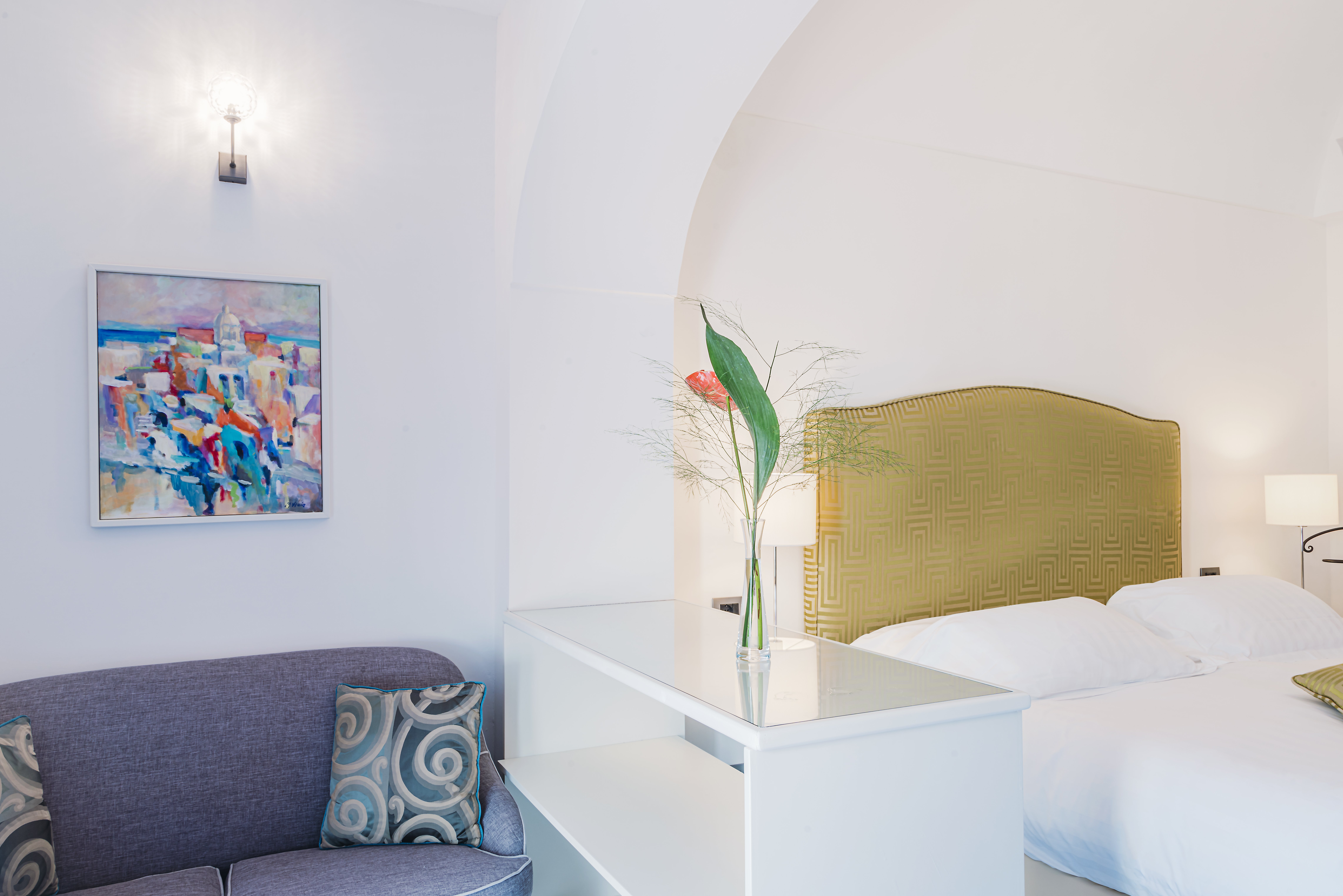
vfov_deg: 51.3
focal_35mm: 25
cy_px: 451
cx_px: 673
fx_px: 933
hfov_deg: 71.5
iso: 100
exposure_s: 1.6
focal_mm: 24
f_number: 16
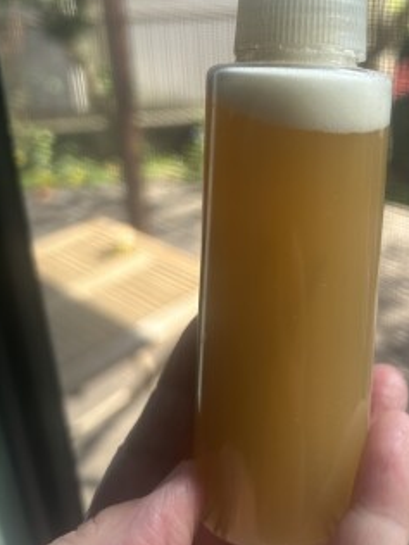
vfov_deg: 49.5
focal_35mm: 37
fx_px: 583
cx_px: 286
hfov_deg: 38.1
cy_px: 193
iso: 50
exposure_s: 1/521
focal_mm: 5.7
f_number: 1.5
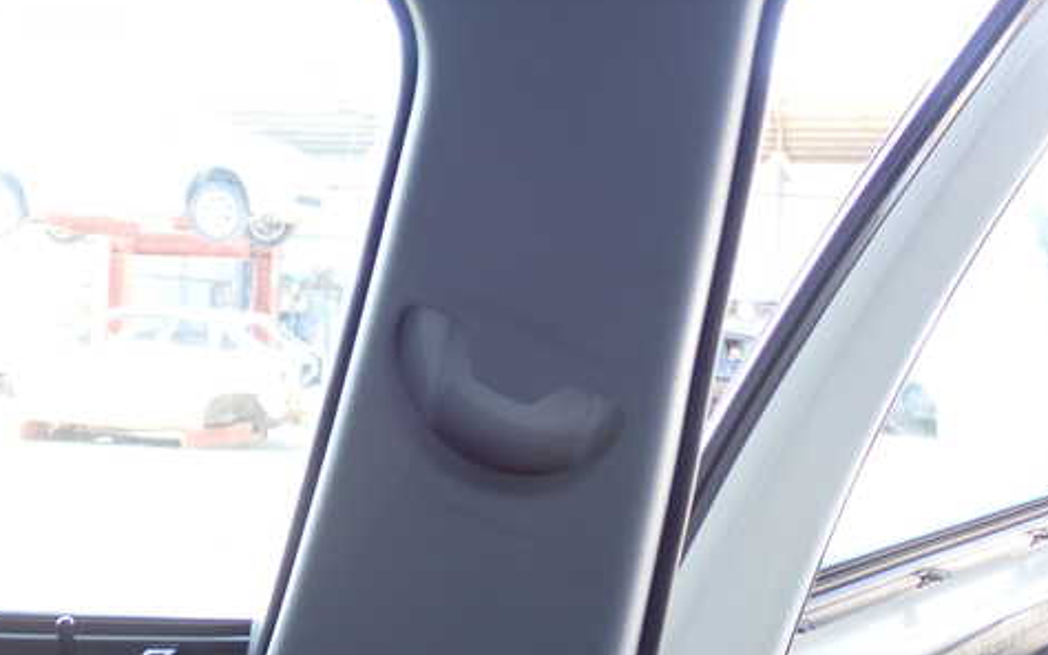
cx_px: 489
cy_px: 308
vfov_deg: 23.5
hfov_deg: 36.9
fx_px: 1571
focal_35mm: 55
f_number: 2.8
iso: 200
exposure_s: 1/50
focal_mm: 7.31
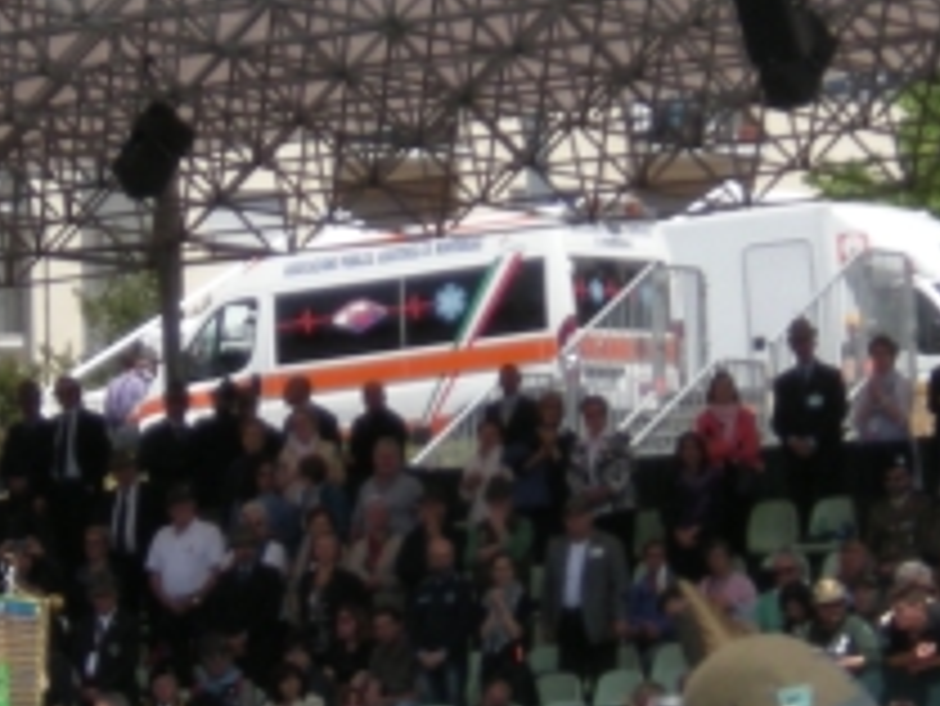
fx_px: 8097
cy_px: 135
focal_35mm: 298
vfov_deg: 5.0
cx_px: 288
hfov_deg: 6.6
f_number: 4.8
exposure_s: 1/450
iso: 64
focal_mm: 13
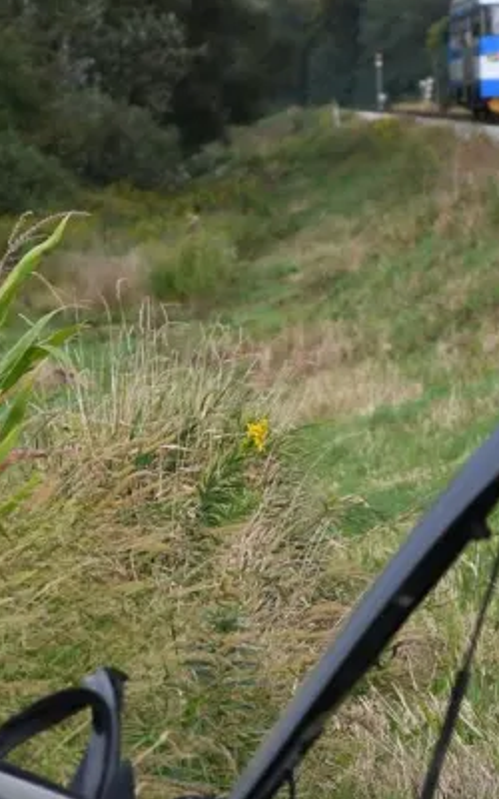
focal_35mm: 531
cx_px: 248
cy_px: 403
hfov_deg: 2.5
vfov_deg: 4.0
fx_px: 11554
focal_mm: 122
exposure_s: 1/640
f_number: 5.6
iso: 640
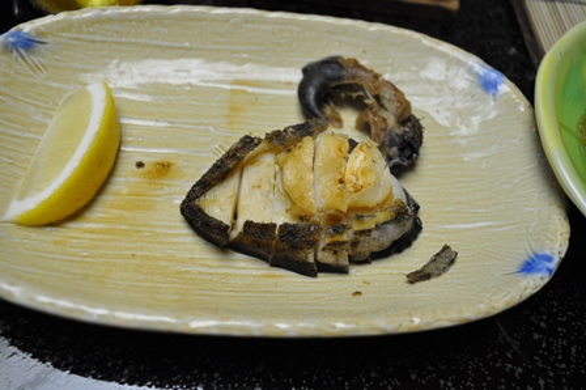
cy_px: 195
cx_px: 293
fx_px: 586
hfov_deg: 53.2
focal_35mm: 36
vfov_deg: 36.8
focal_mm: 24
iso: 800
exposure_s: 1/60
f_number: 4.5
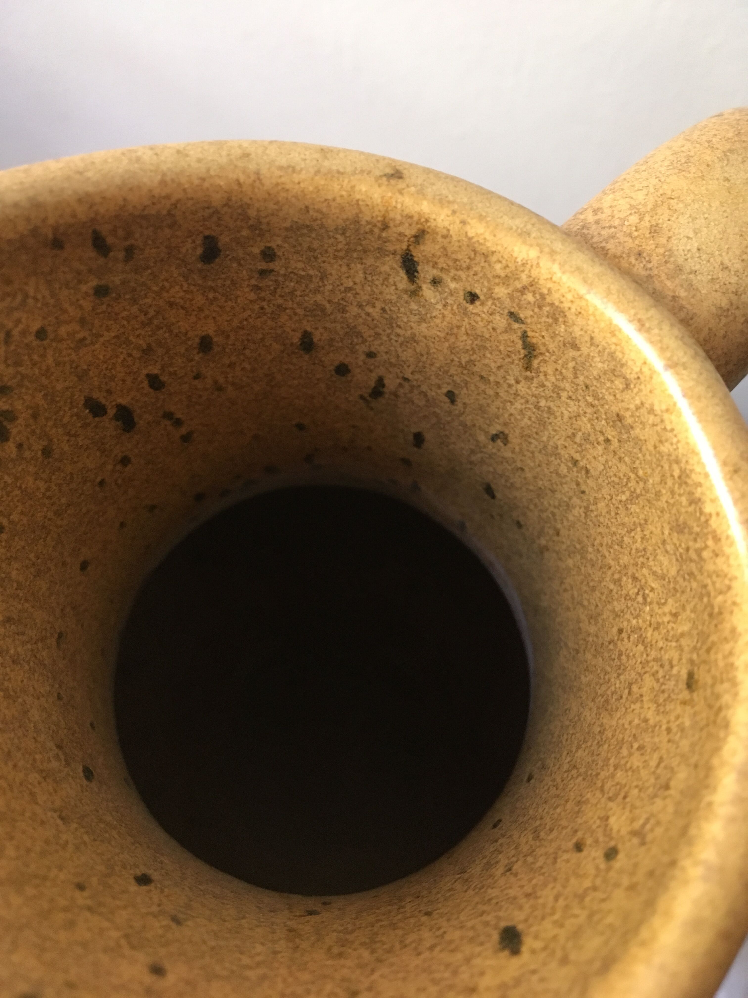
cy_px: 499
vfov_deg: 61.7
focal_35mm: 29
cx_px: 374
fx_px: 836
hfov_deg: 48.2
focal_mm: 4.15
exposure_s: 1/33
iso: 160
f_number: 2.2
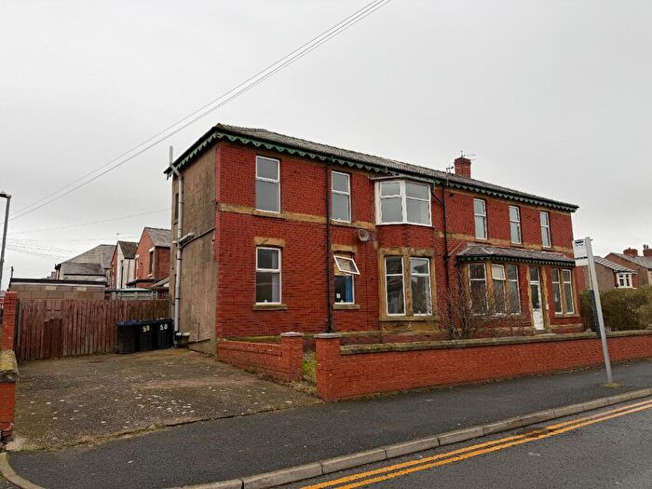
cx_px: 326
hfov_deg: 71.6
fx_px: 452
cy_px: 244
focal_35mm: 24
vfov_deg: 56.8
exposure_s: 1/148
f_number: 1.78
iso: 50
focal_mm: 6.76
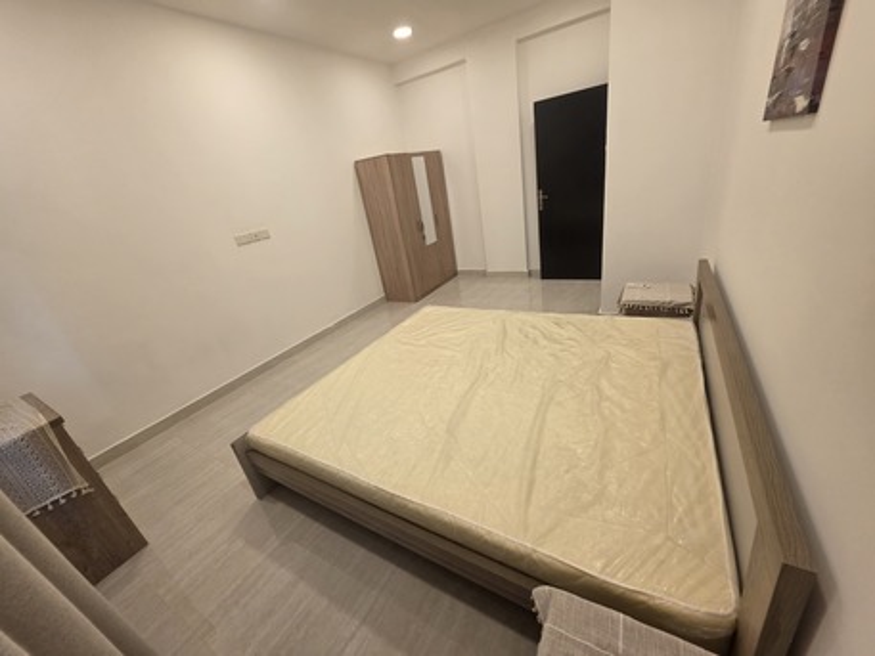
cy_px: 328
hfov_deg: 106.2
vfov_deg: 89.9
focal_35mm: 13
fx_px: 329
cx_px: 438
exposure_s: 1/100
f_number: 1.9
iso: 200
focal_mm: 2.2
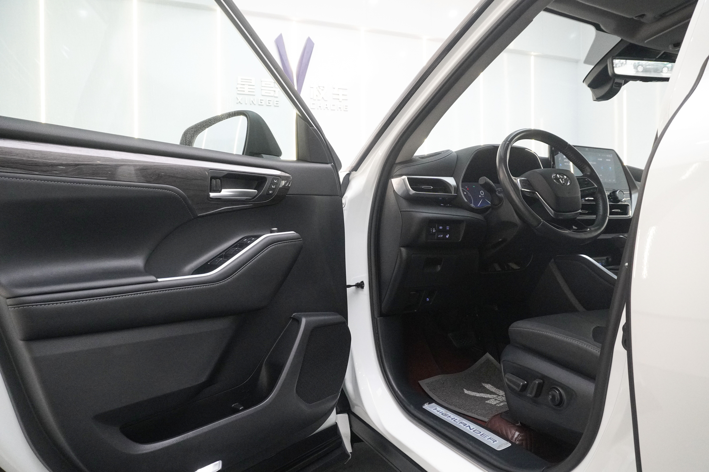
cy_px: 236
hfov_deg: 73.7
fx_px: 473
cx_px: 354
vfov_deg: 53.1
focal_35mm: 24
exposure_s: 1/80
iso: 3200
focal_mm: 16
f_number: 6.3
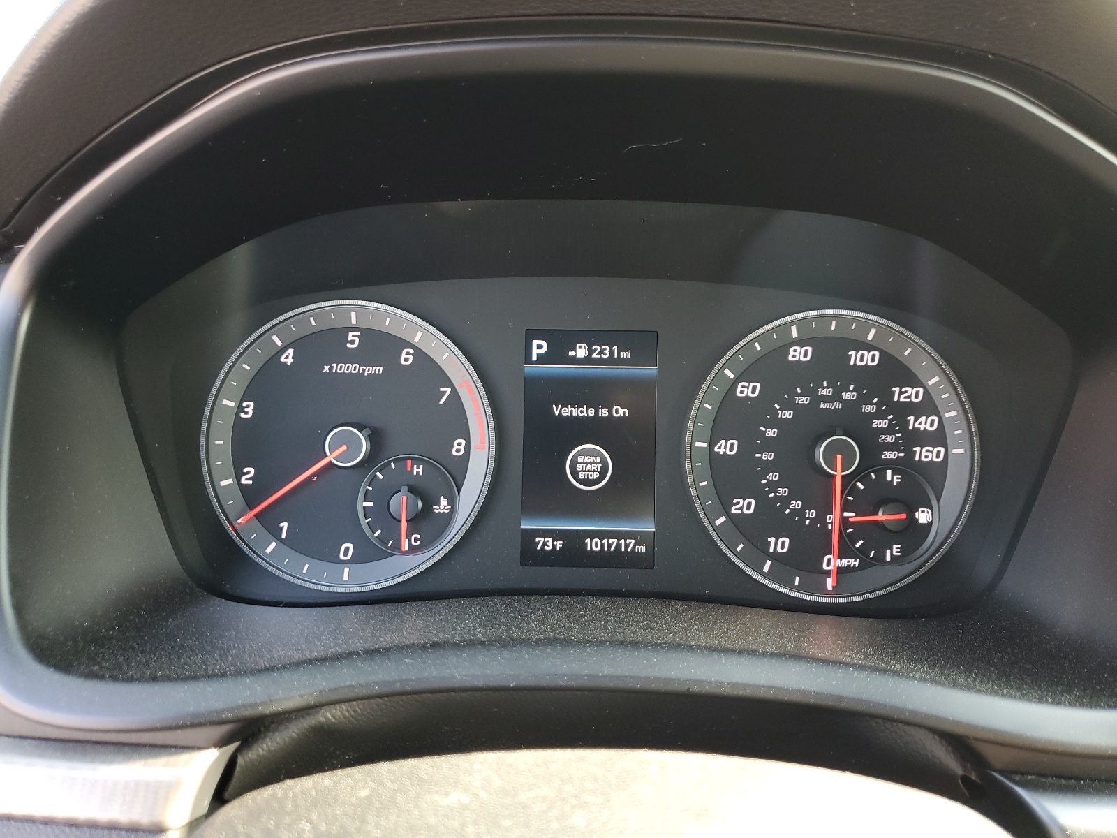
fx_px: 839
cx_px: 558
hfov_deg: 67.3
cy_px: 419
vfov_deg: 53.1
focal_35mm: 26
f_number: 1.5
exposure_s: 1/60.2
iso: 70
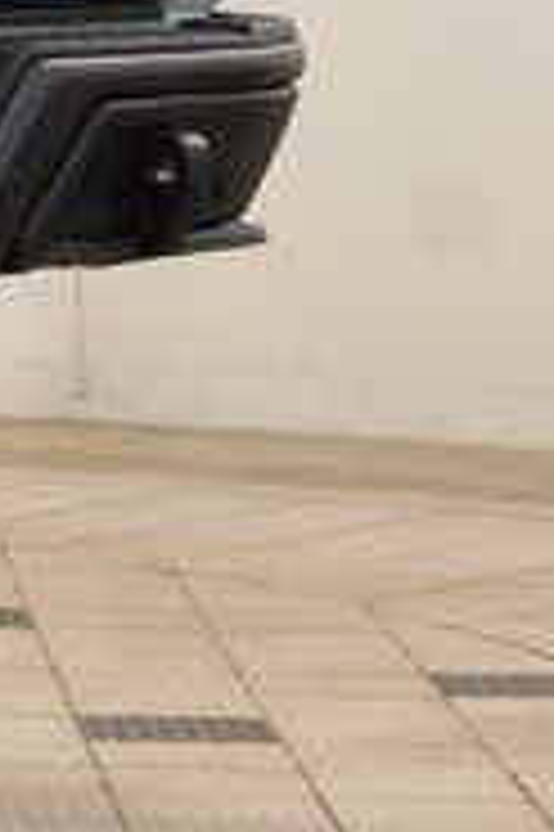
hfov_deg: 4.3
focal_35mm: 299
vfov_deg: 6.9
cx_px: -1608
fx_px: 6914
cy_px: -137
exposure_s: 1/30
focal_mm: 36
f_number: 7.1
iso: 720
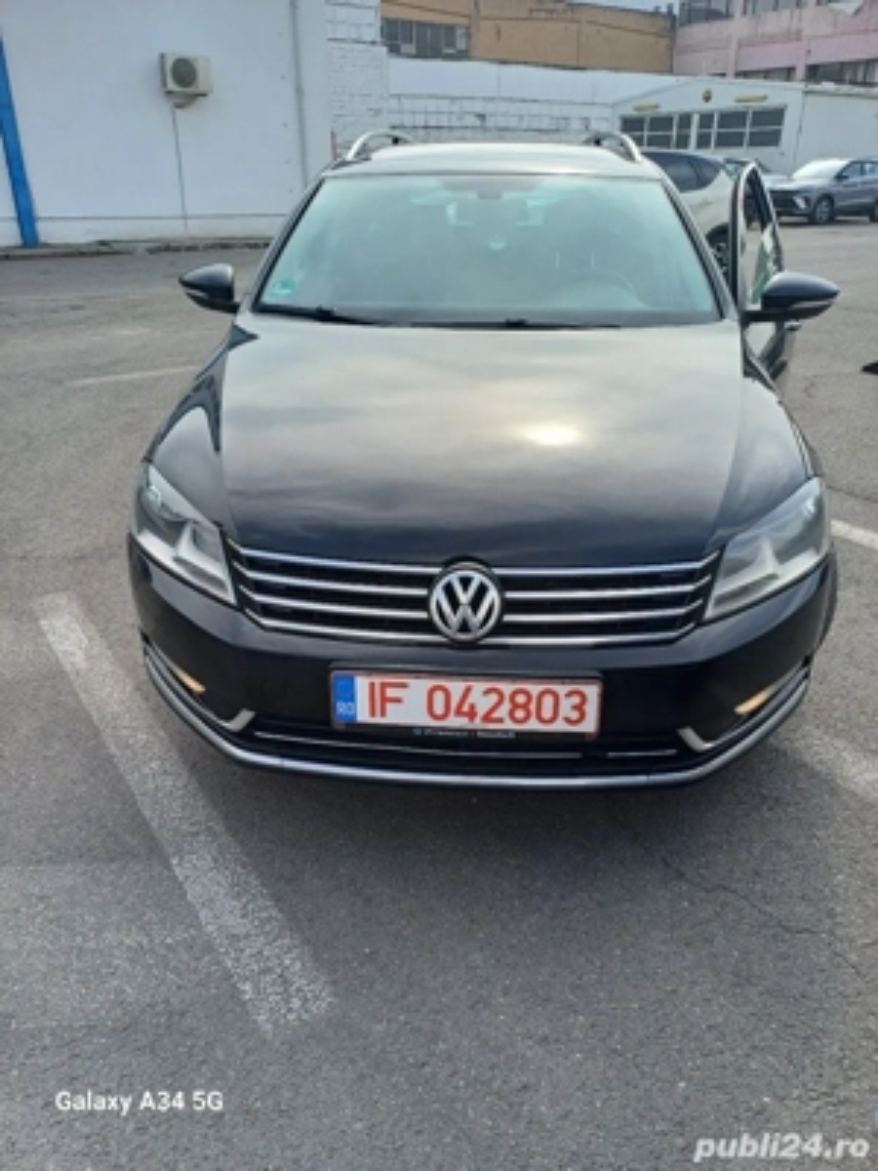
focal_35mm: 25
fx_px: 845
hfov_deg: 54.9
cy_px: 586
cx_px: 439
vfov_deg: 69.4
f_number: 1.8
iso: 50
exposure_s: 1/500
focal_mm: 4.65
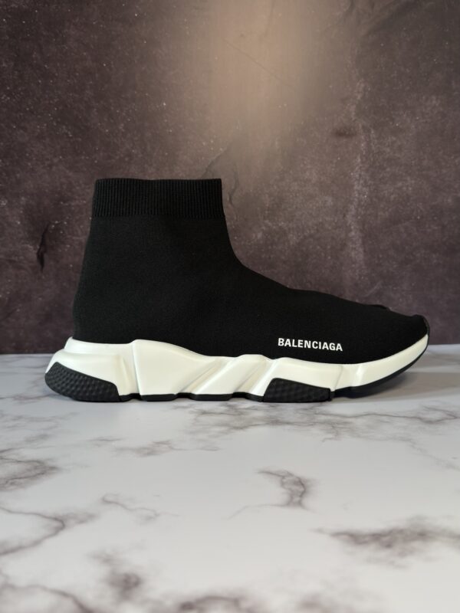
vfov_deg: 52.6
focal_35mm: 35
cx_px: 230
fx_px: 620
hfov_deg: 40.7
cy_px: 306
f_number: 1.78
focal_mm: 6.76
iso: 160
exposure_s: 1/60
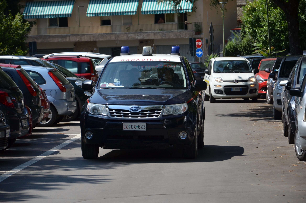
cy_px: 102
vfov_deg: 8.7
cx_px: 153
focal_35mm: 158
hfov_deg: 13.1
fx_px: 1336
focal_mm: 105
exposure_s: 1/1600
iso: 400
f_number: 5.6
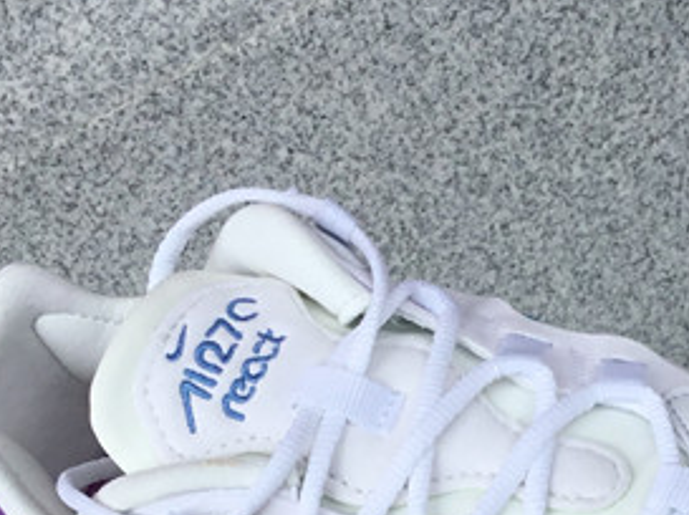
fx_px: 1809
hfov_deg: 21.3
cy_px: 518
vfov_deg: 15.9
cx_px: 553
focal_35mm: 91
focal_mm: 3.3
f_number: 2.4
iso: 25
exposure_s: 1/485
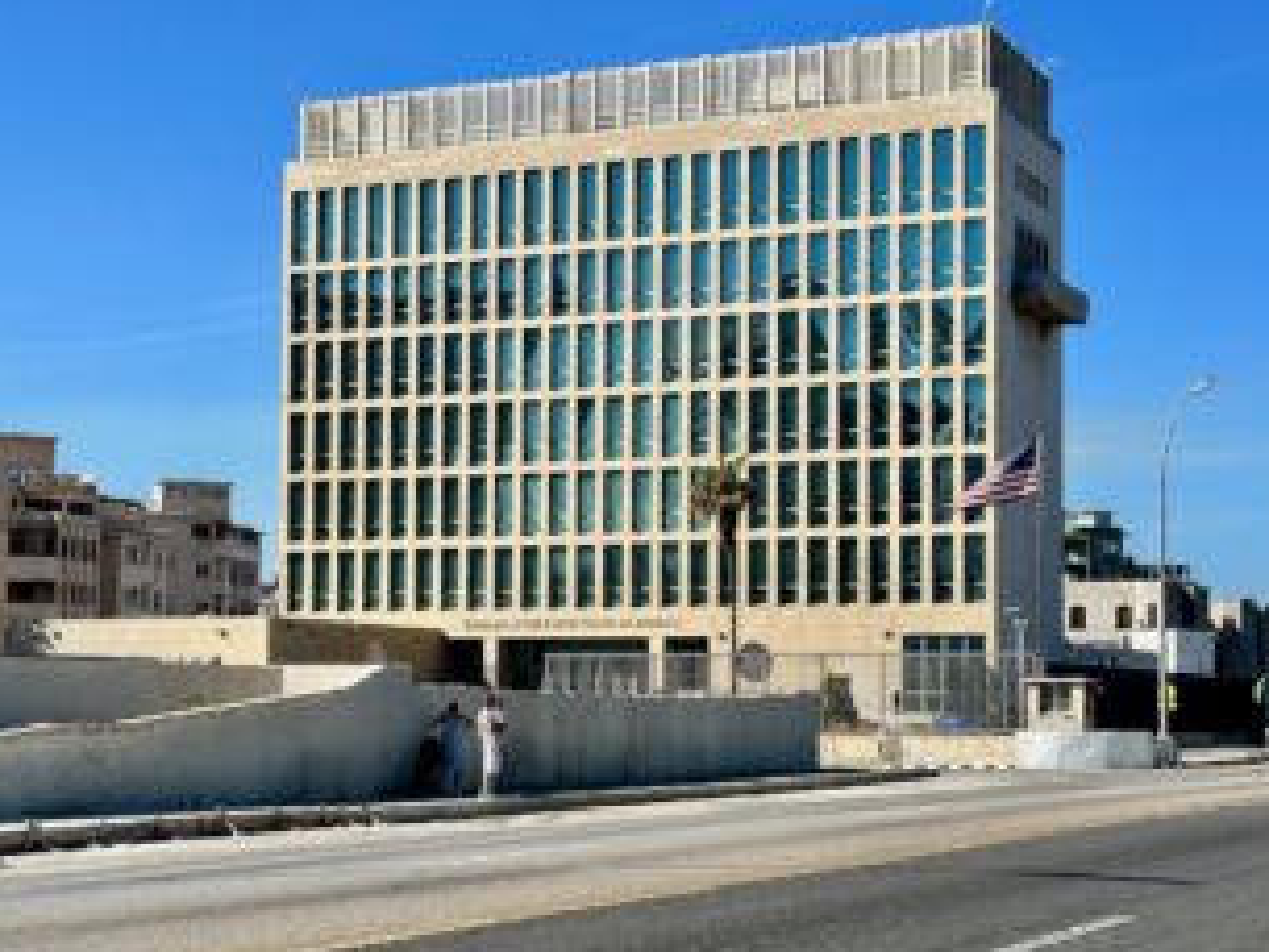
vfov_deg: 23.3
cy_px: 545
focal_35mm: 63
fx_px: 2310
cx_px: 620
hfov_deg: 30.7
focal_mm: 6.86
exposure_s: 1/5000
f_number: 1.78
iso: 64
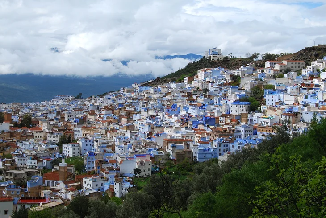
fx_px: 522
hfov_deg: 34.7
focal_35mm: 58
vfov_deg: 23.6
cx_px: 161
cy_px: 100
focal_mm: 35
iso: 100
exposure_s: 1/200
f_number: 10
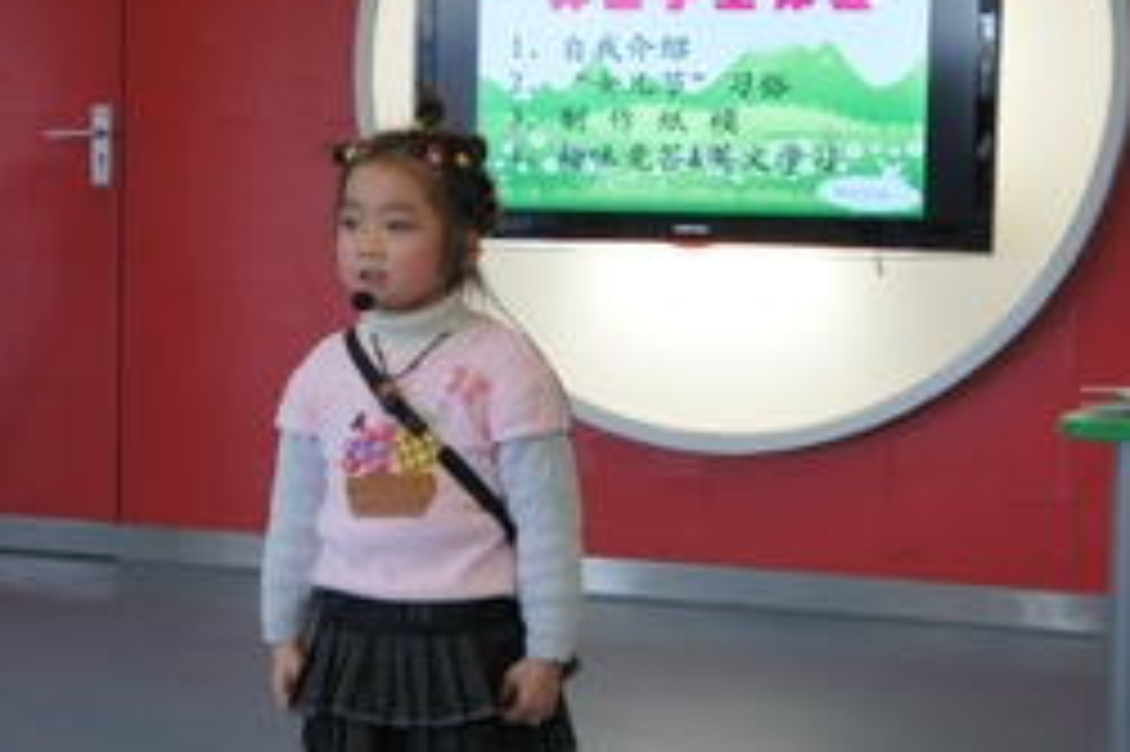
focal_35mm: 105
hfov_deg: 19.3
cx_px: 288
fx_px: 3294
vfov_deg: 13.0
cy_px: 320
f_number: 5
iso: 640
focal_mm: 44
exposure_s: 1/80
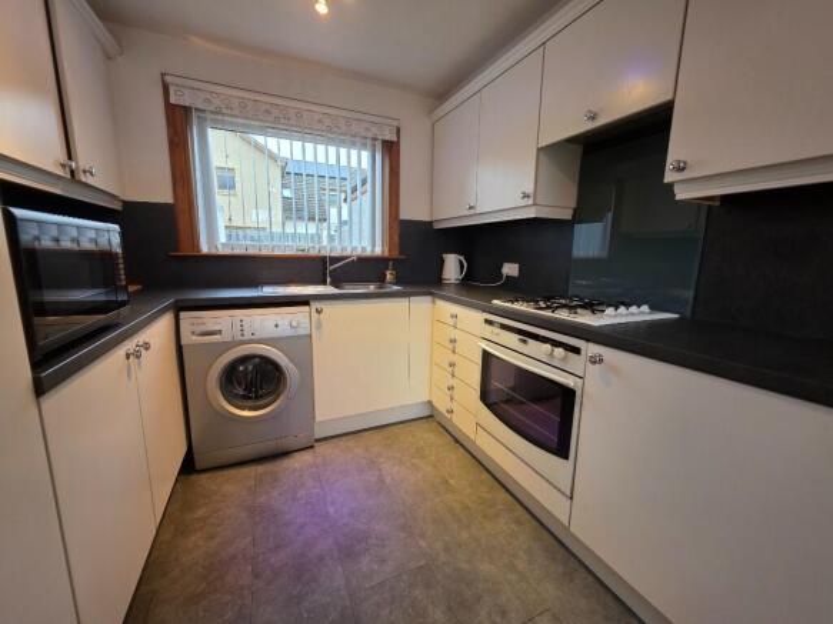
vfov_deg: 89.9
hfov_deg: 106.2
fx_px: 313
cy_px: 312
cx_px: 416
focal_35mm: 13
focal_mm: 2.2
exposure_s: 1/50
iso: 200
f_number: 1.9
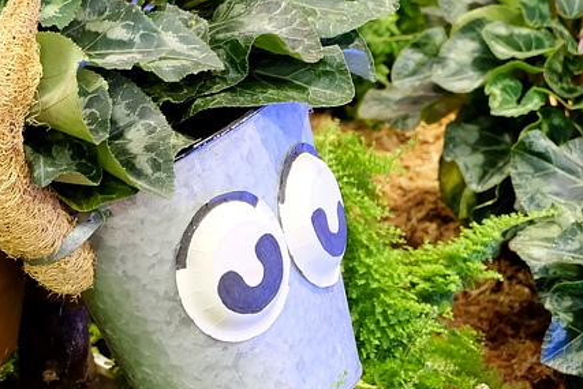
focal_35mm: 139
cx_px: -93
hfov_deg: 14.3
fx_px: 2252
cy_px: 83
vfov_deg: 9.9
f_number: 5.3
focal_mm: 38.7
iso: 800
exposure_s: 1/26
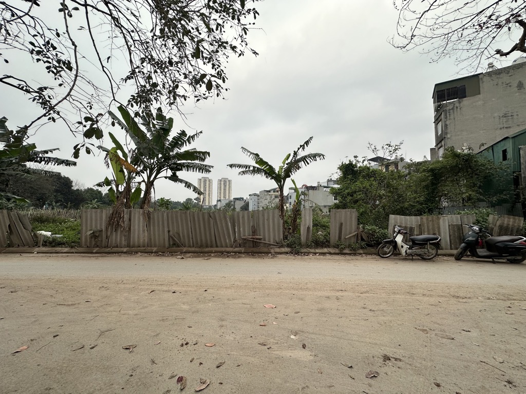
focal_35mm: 14
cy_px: 197
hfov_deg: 102.1
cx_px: 263
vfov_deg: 85.7
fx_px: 213
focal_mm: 2.22
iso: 50
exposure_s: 1/99
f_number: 2.2
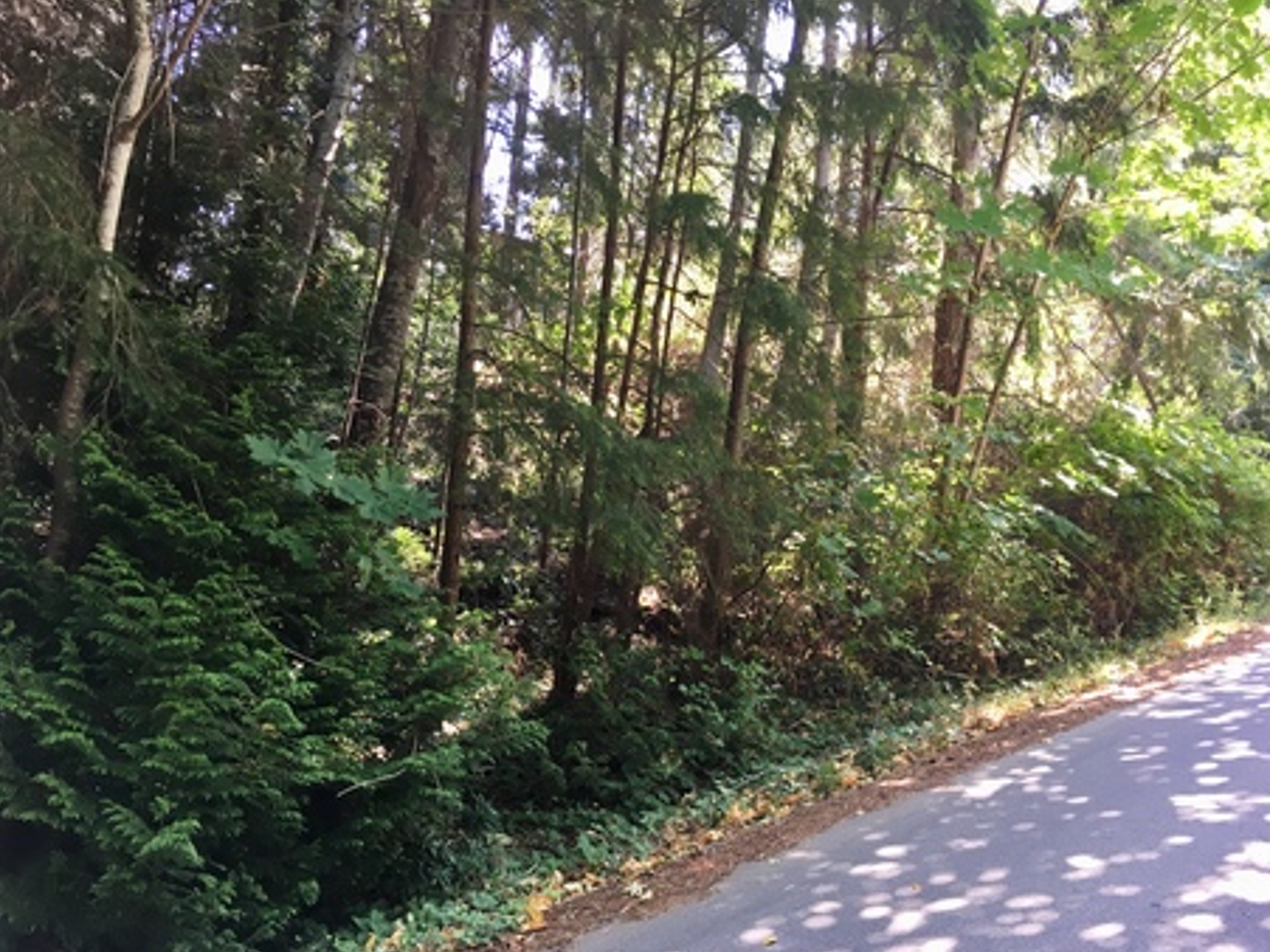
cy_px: 487
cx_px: 638
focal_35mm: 30
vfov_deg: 46.8
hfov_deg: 60.0
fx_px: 1100
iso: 25
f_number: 2.2
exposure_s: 1/30
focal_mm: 4.15
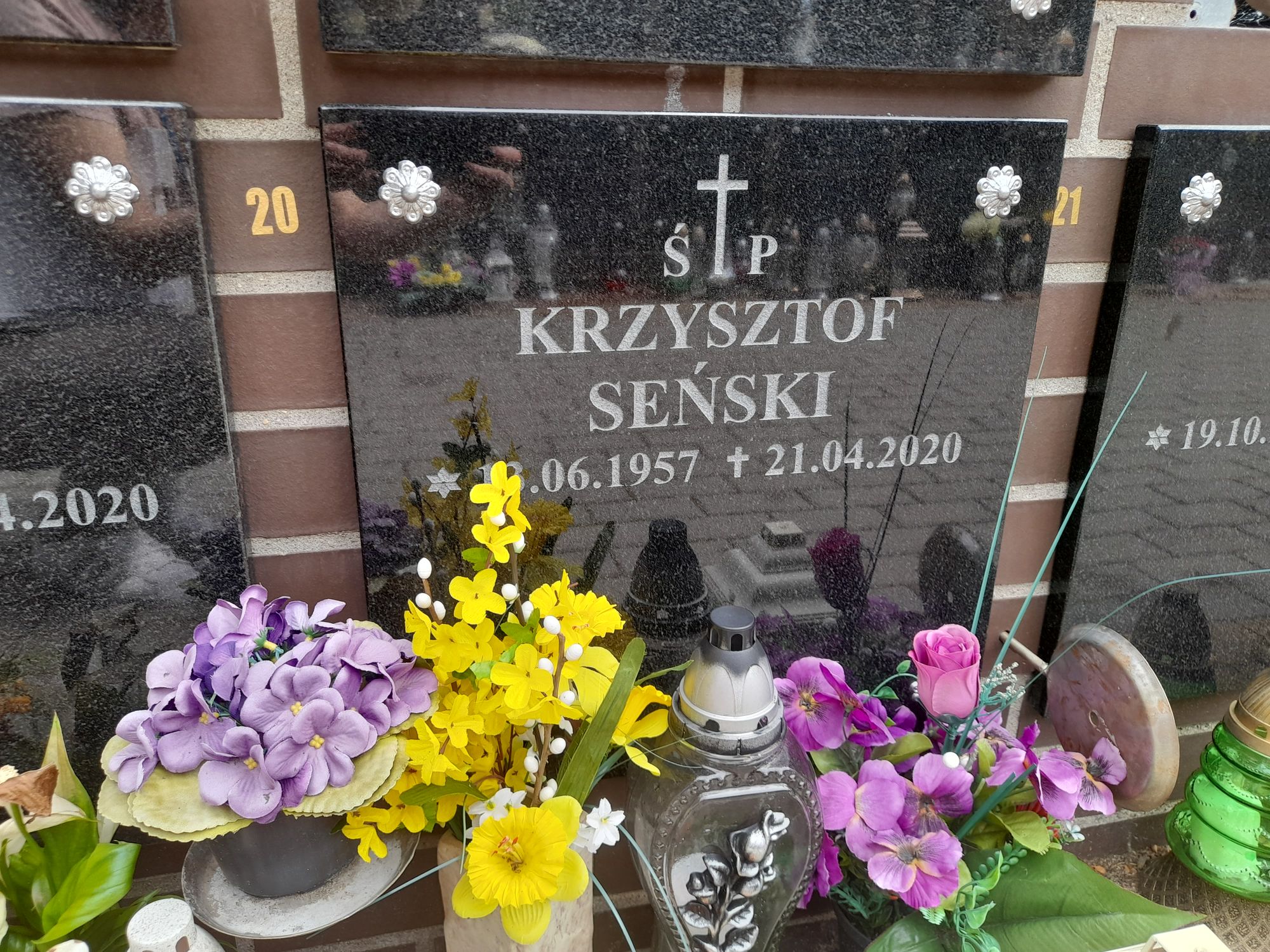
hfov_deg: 69.4
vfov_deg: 54.9
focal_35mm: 25
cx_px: 635
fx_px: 917
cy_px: 476
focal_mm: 4.6
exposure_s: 1/100
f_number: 2
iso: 25
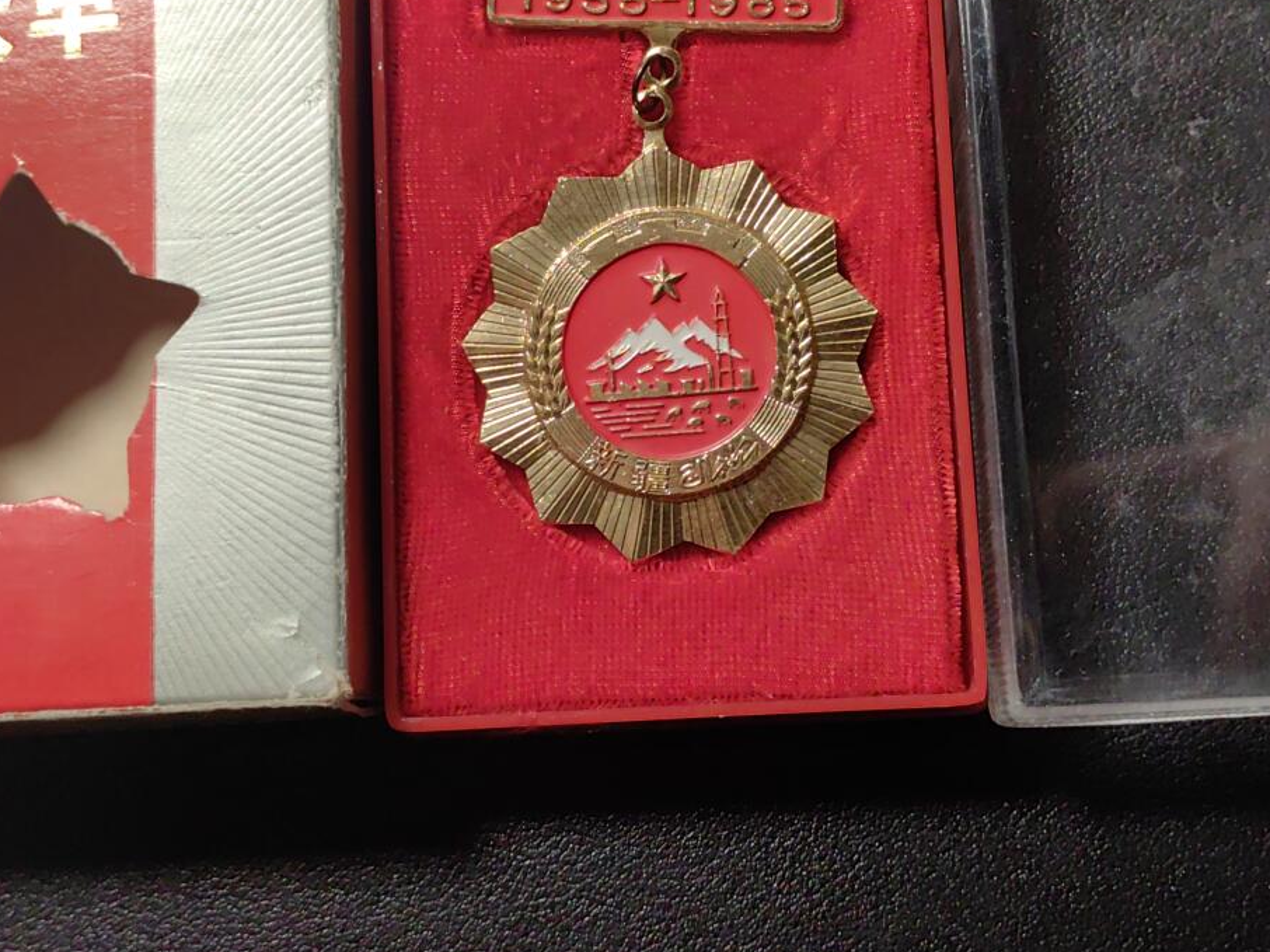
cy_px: 335
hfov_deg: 37.5
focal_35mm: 51
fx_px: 1871
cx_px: 681
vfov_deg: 28.4
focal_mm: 5.75
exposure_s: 1/157
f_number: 2
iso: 50
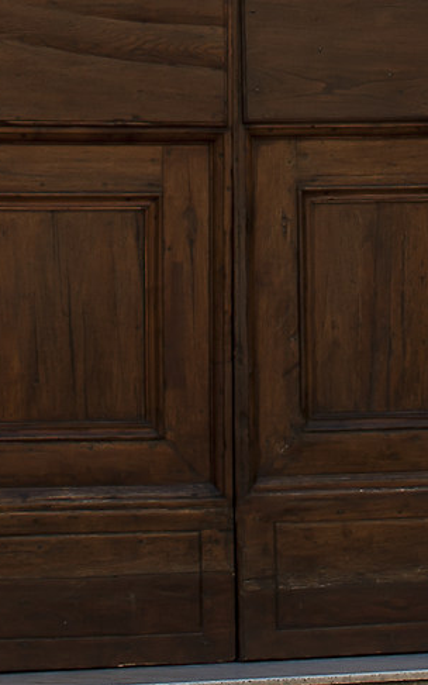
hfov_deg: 7.5
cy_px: -271
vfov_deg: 11.5
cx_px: 303
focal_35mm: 176
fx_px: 3283
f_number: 8
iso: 200
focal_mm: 35
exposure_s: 1/200
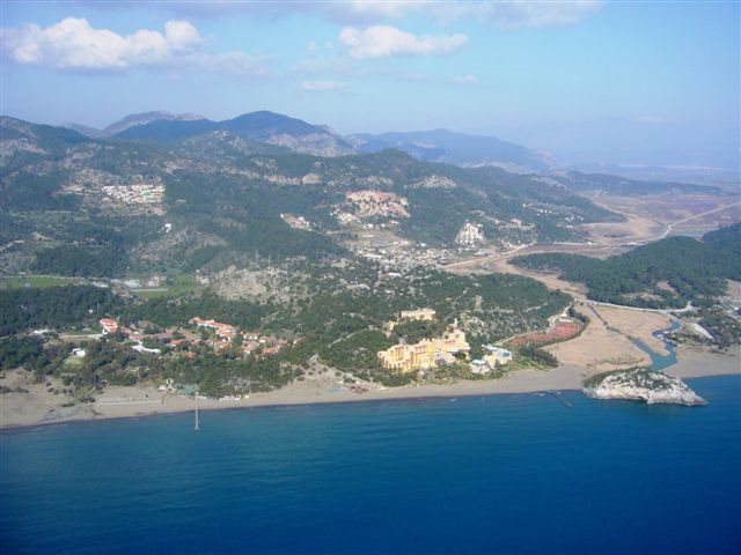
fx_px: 749
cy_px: 278
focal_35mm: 35
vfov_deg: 40.7
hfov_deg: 52.6
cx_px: 370
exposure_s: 1/500
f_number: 5.6
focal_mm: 5.8
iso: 100
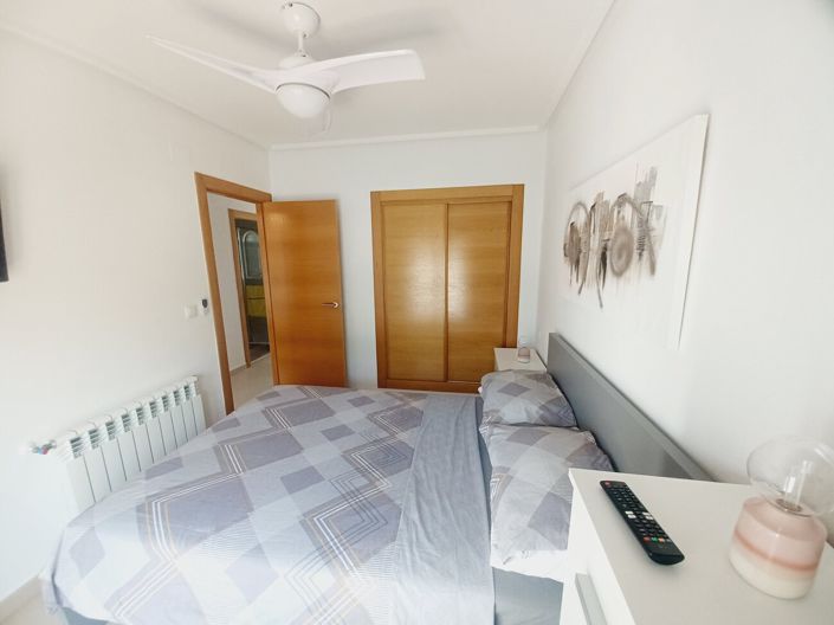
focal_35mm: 13
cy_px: 312
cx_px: 417
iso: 100
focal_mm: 1.42
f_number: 2.2
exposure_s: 1/50
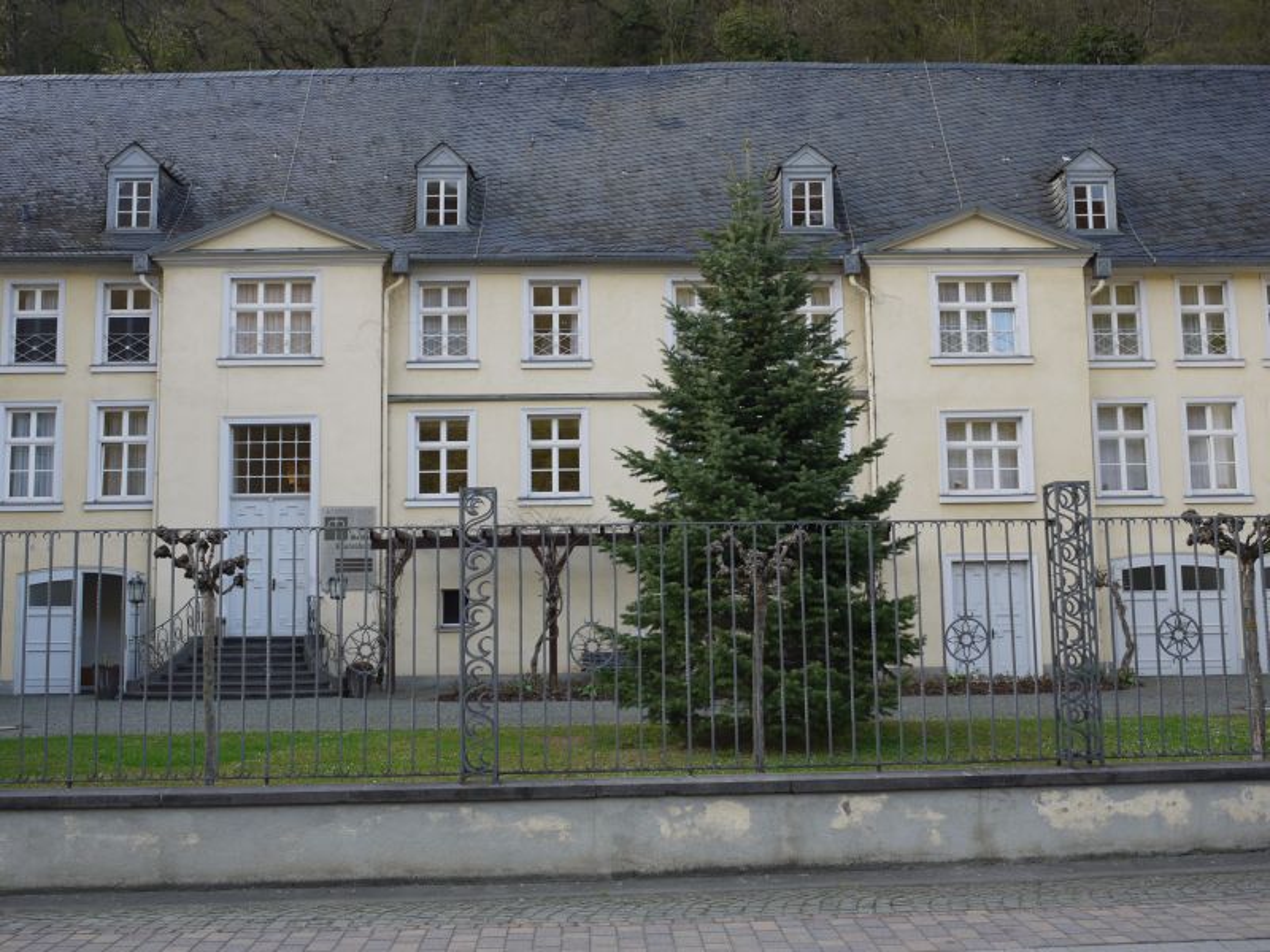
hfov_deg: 51.4
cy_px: 476
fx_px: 1321
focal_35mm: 36
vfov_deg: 39.7
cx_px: 635
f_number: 4
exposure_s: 1/125
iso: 100
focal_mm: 18
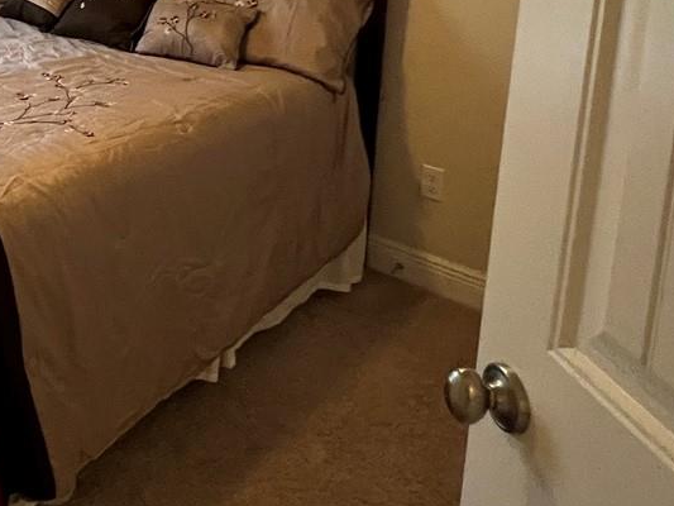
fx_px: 760
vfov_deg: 32.5
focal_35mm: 39
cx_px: -57
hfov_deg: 39.6
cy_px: -48
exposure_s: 1/60
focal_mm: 1.57
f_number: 1.8
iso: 500
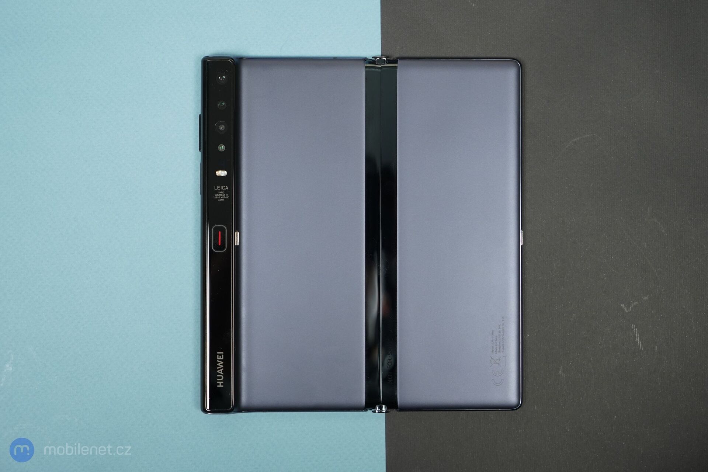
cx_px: 354
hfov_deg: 41.9
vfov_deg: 28.6
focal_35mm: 47
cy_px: 236
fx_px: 924
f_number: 4
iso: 1000
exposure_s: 1/160
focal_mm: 47
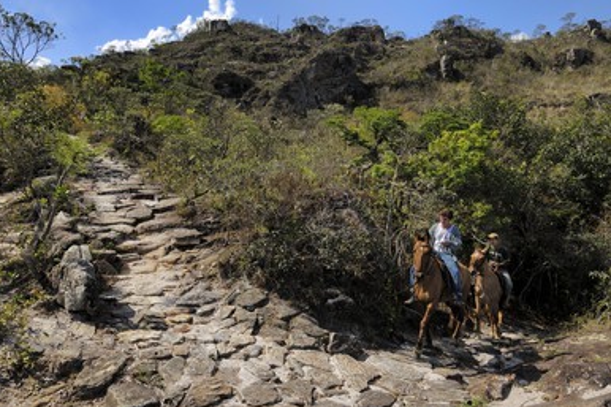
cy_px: 196
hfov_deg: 72.5
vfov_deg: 52.1
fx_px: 416
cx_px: 295
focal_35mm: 25
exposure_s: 1/160
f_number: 9
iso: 100
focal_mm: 15
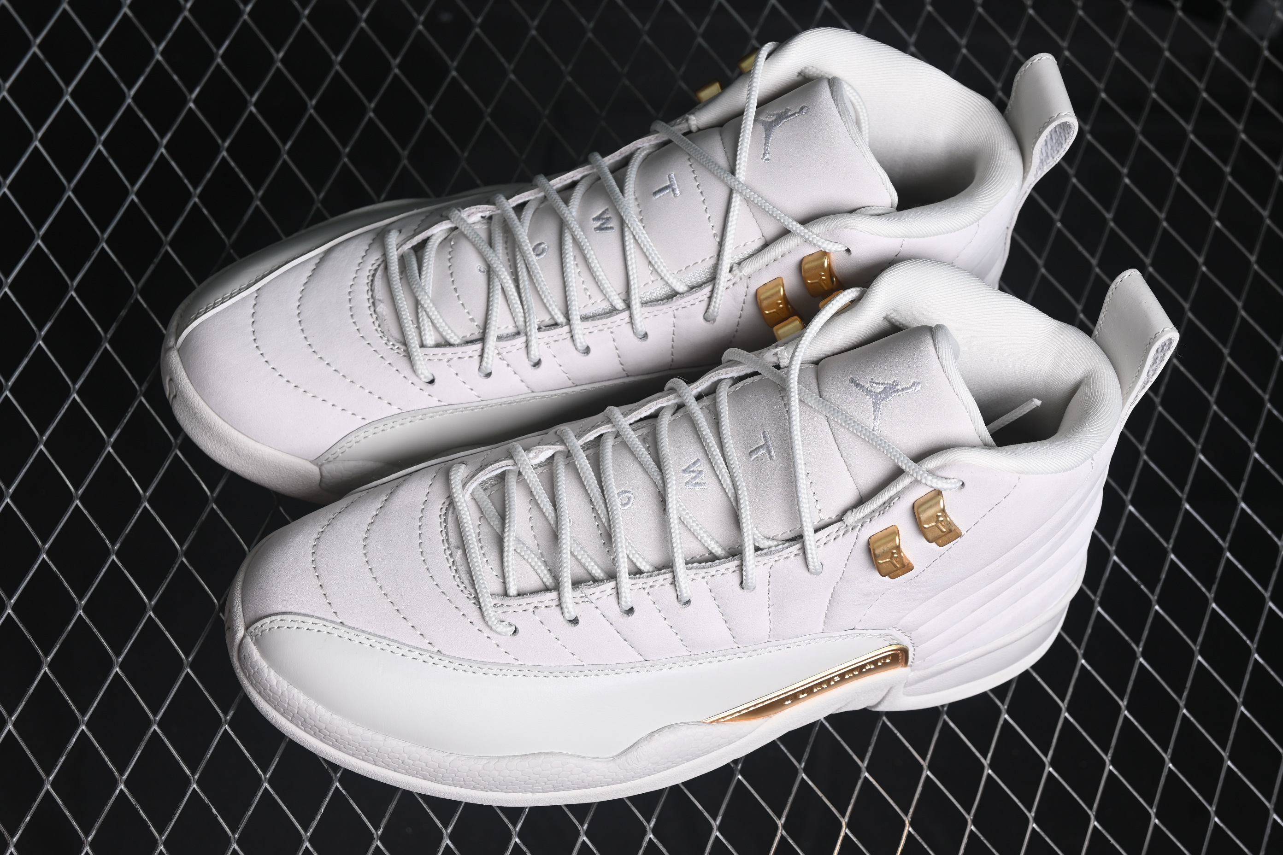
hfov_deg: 27.0
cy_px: 428
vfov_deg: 18.2
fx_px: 2673
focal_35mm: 75
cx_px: 642
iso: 160
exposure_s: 1/80
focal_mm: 50
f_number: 7.1
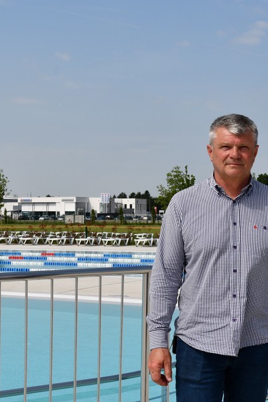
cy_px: 196
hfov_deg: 18.3
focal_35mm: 74
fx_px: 827
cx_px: 77
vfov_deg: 27.4
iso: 100
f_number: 9
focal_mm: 30
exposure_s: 1/320
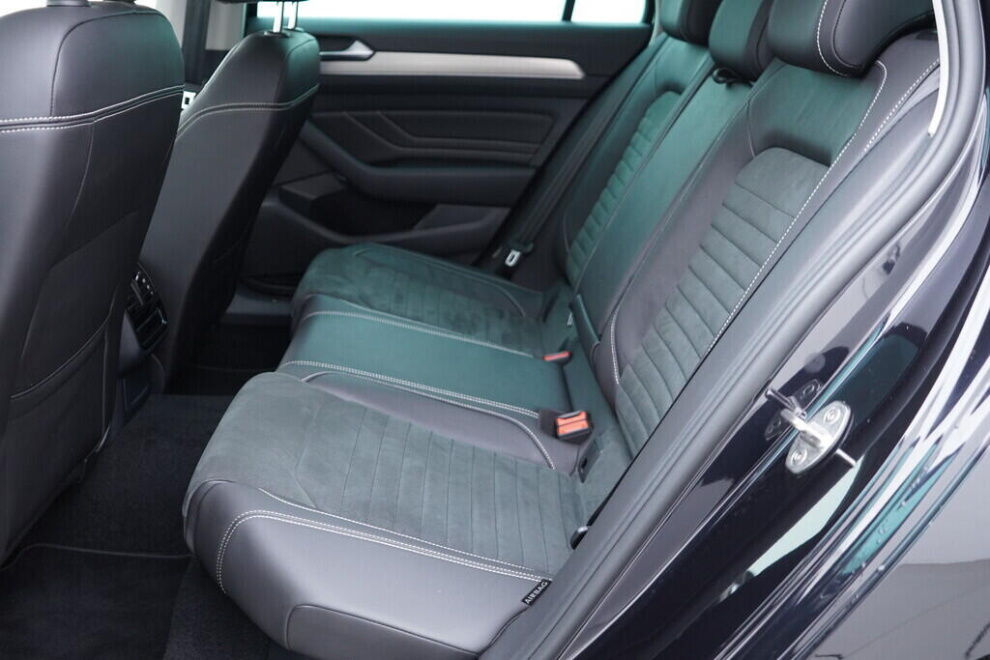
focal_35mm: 36
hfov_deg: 53.1
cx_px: 495
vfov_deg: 36.9
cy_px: 330
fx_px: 990
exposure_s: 1/40
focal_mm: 24
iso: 640
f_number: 2.8
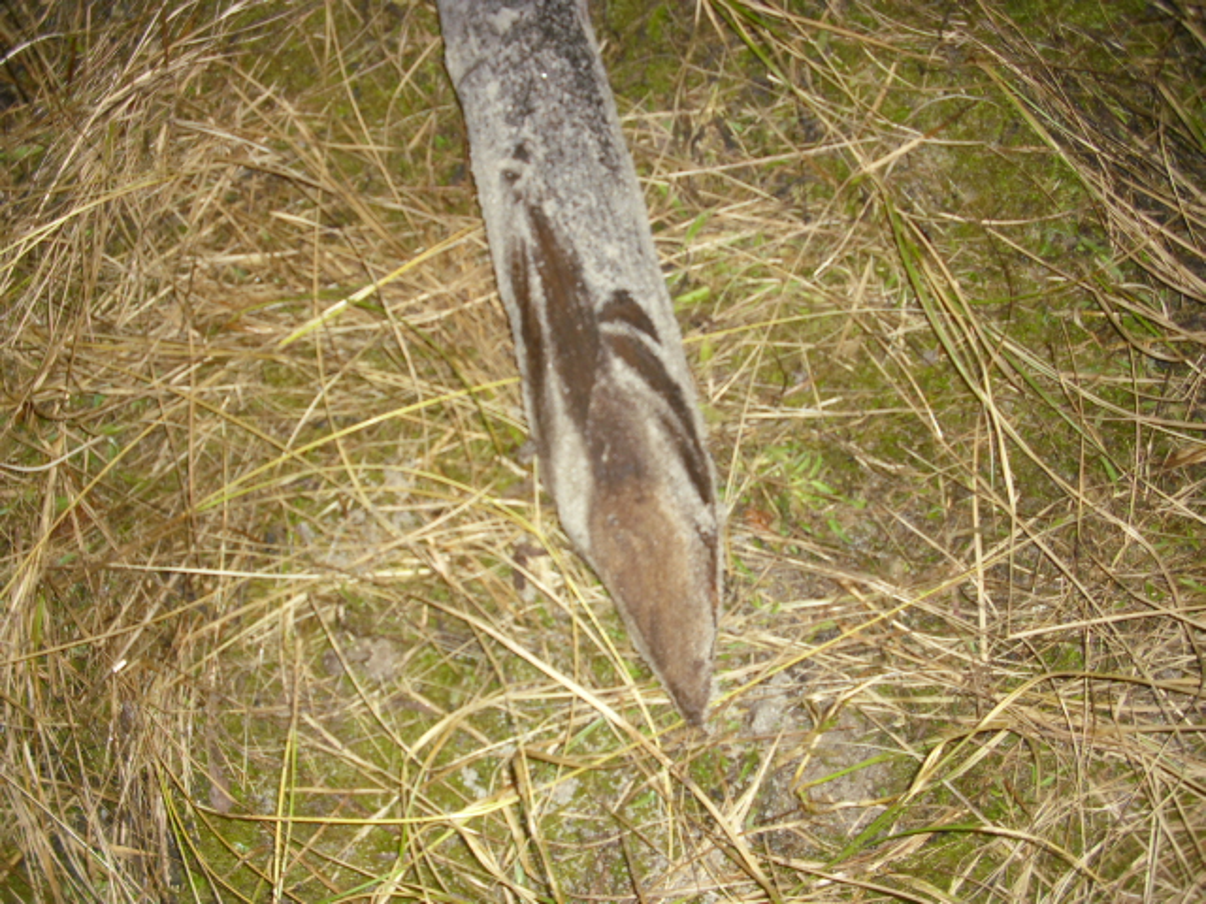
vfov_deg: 37.7
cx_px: 603
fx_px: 1324
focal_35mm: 38
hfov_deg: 49.0
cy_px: 452
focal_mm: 6.2
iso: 100
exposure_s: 1/60
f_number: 2.8
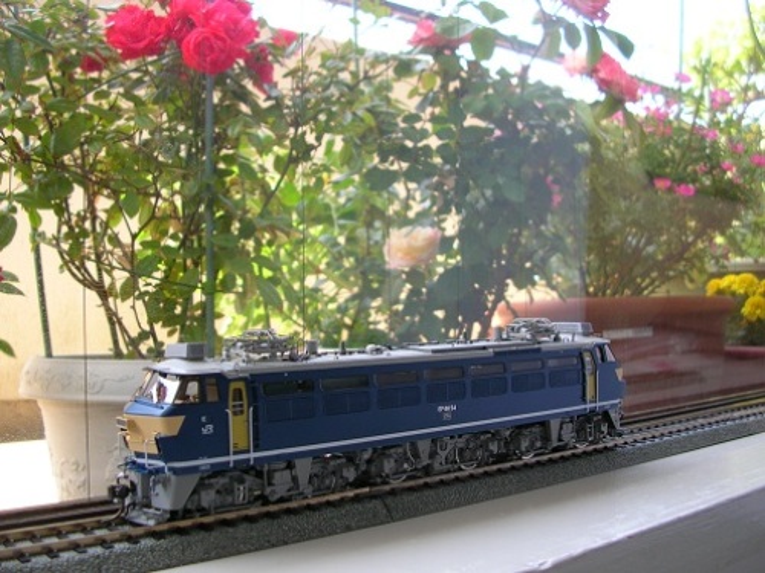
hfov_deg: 52.6
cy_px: 286
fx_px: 773
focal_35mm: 35
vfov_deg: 40.7
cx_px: 382
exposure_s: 1/71.2
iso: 50
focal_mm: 5.8
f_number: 2.8
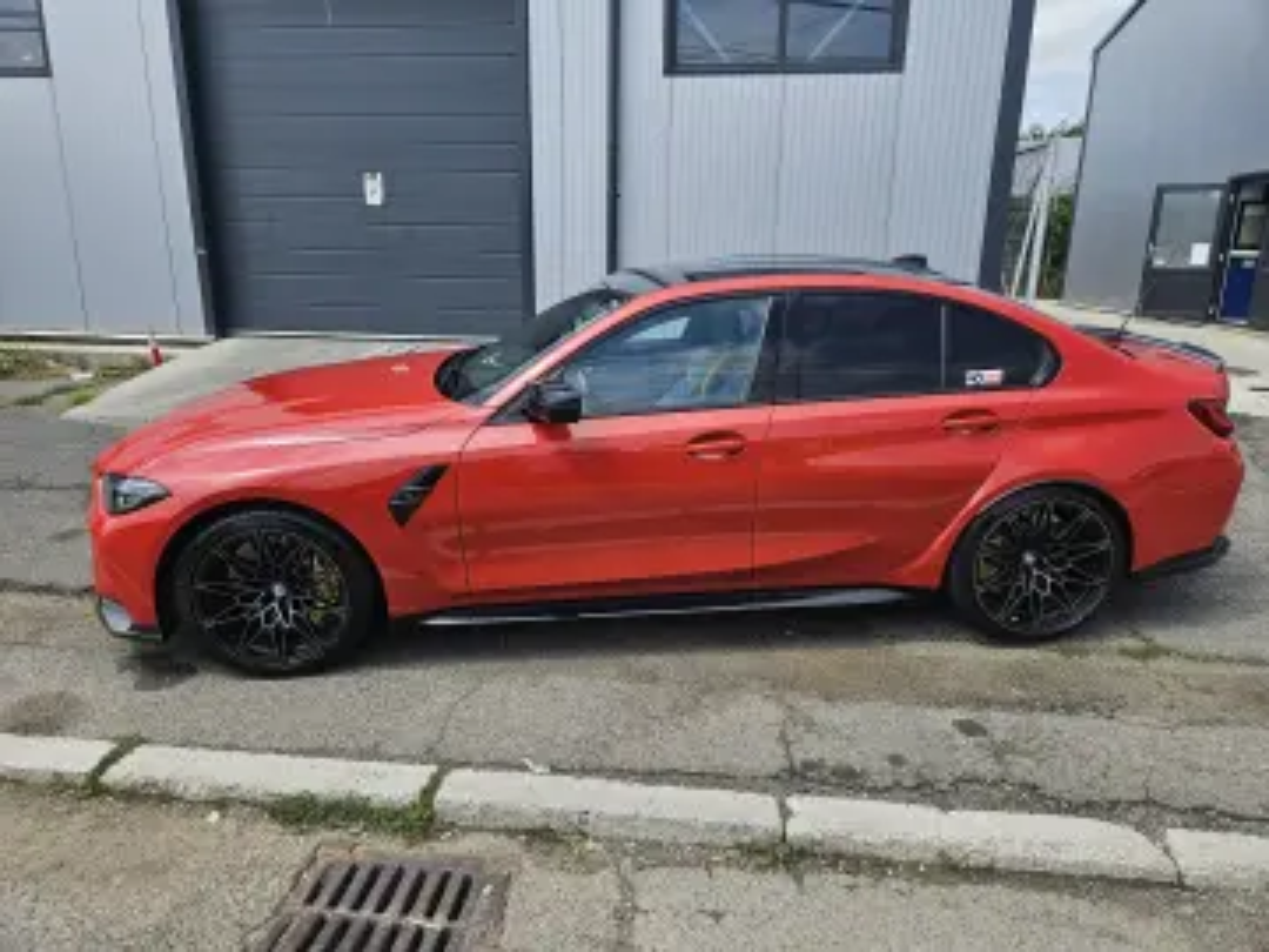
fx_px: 843
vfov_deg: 58.9
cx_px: 634
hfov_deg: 73.9
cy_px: 476
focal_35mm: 23
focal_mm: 5.4
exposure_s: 1/2000
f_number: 1.8
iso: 32
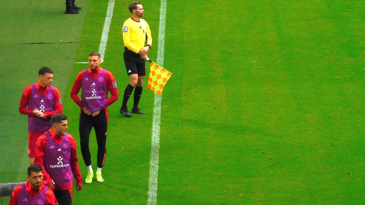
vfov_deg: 4.1
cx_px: 192
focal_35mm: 293
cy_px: 131
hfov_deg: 7.4
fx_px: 2836
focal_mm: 32.1
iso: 125
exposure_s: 1/160
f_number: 5.3
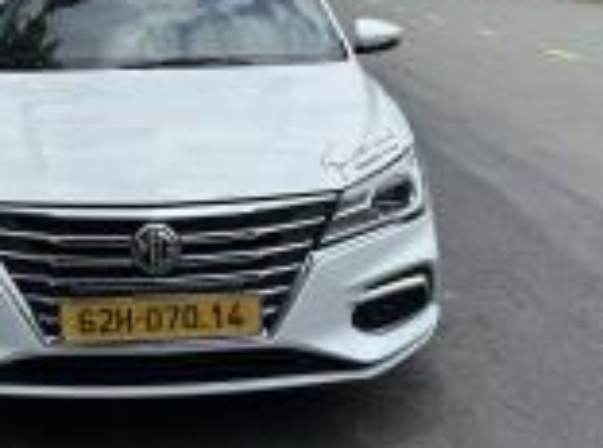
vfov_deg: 26.3
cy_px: 77
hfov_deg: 35.2
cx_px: 193
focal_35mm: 54
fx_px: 938
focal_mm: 6.86
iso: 80
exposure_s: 1/8929
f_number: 1.78
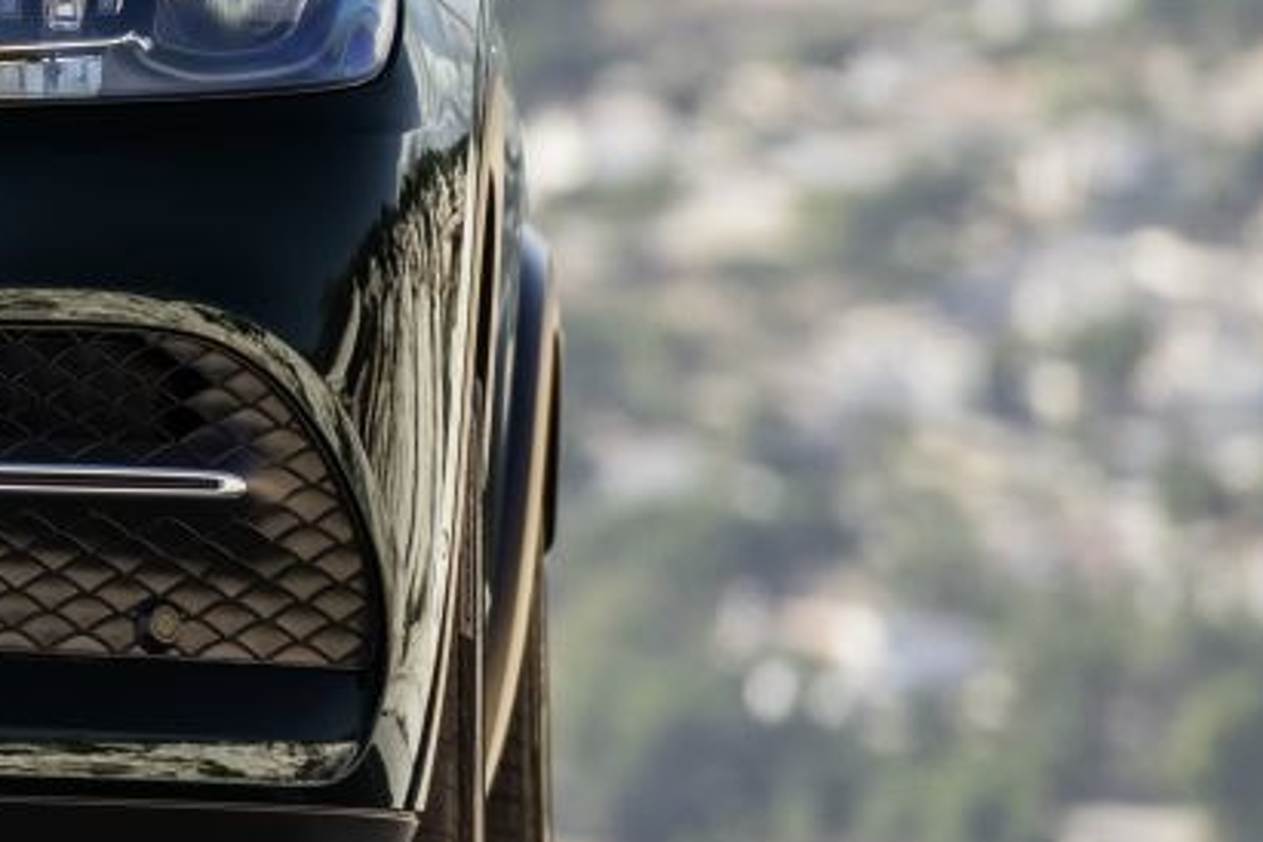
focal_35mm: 912
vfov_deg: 1.5
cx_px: -1447
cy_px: -341
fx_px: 31993
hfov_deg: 2.3
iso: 200
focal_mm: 195
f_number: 5.6
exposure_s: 1/800
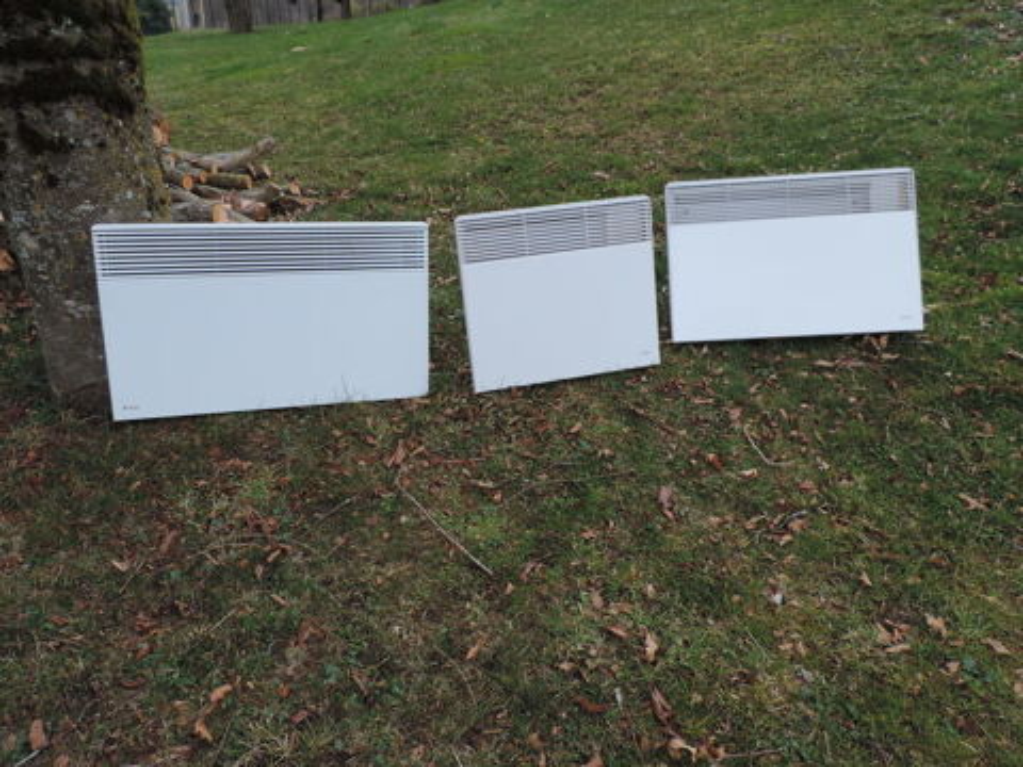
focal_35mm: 28
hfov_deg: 63.4
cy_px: 384
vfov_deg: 49.7
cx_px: 512
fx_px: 827
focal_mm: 4.9
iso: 90
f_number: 3.1
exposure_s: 1/30
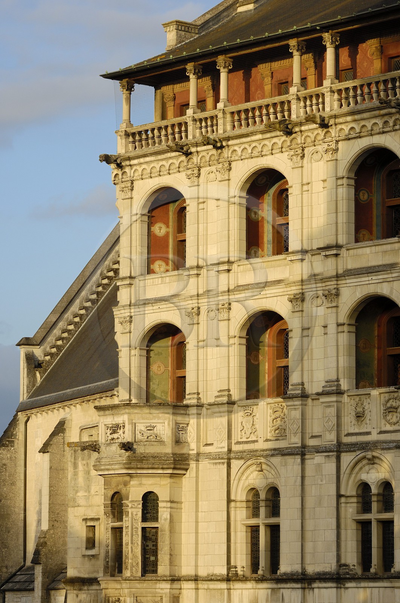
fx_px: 2633
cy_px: 302
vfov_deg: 13.1
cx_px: 200
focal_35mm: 158
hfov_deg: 8.7
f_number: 5.3
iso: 100
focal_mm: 105
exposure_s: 1/160
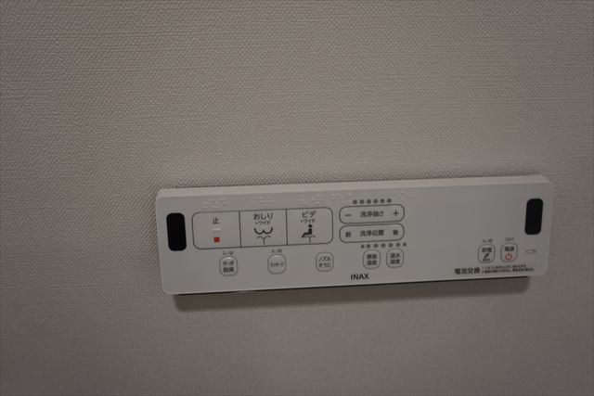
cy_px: 198
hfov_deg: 61.9
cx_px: 297
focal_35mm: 30
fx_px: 495
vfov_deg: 43.6
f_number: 4
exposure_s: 1/60
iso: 250
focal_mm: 20
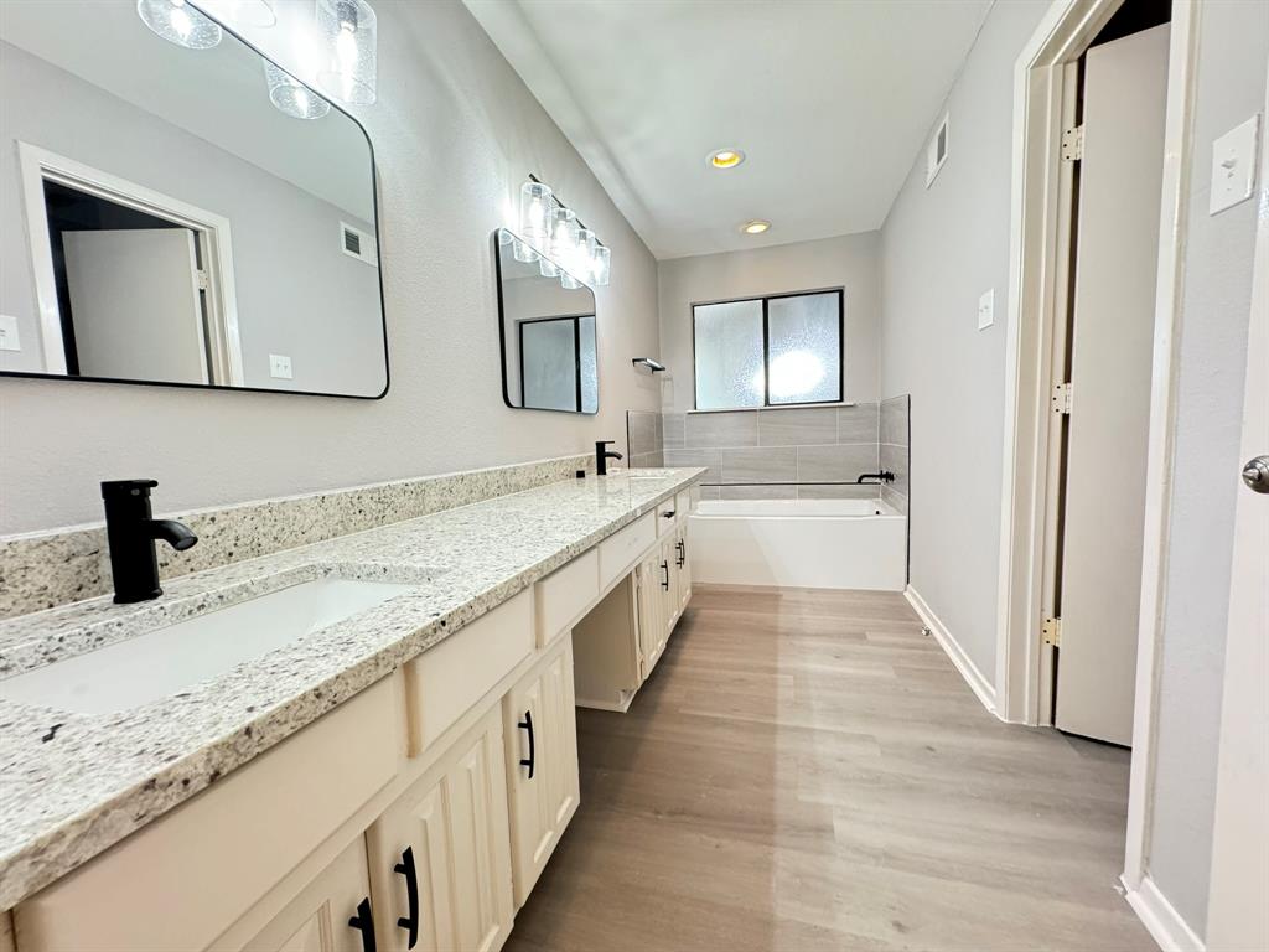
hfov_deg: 102.1
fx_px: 513
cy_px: 476
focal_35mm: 14
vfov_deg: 85.7
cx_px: 634
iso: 400
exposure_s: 1/60
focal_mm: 2.22
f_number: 2.2
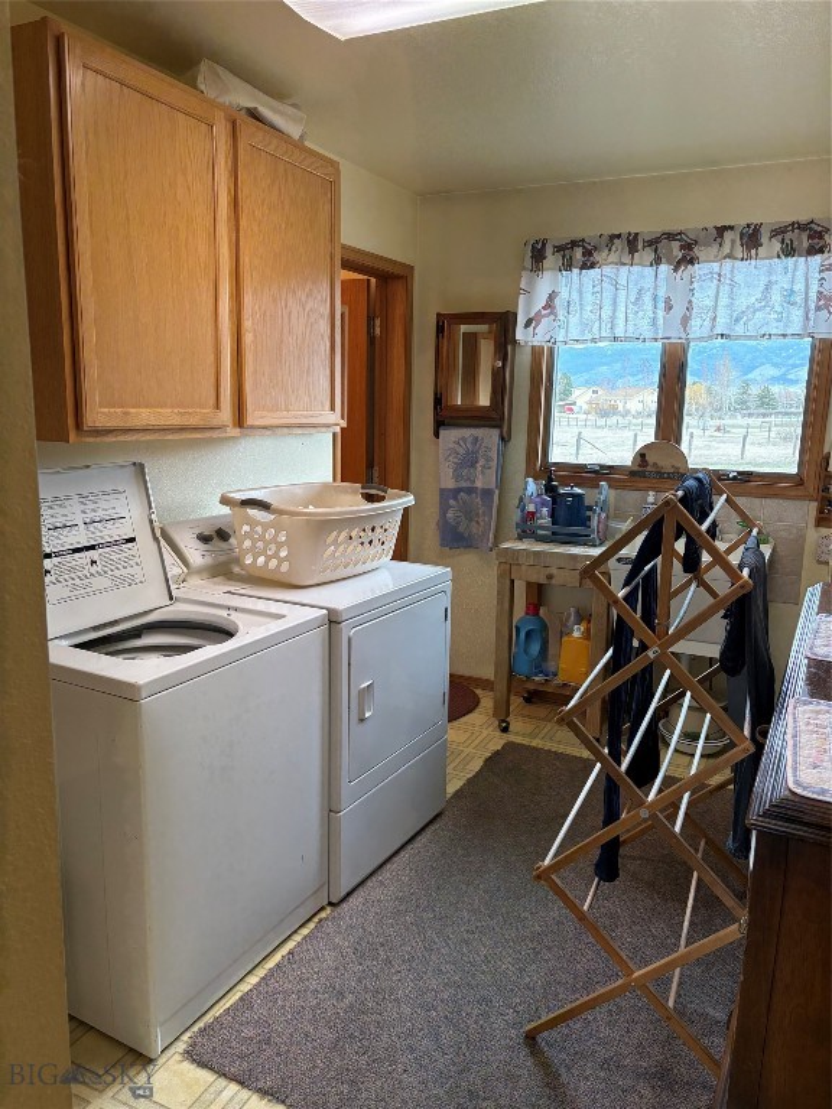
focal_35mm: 26
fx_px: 833
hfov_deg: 53.1
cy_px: 554
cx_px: 416
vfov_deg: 67.3
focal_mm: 5.96
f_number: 1.6
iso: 160
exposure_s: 1/120
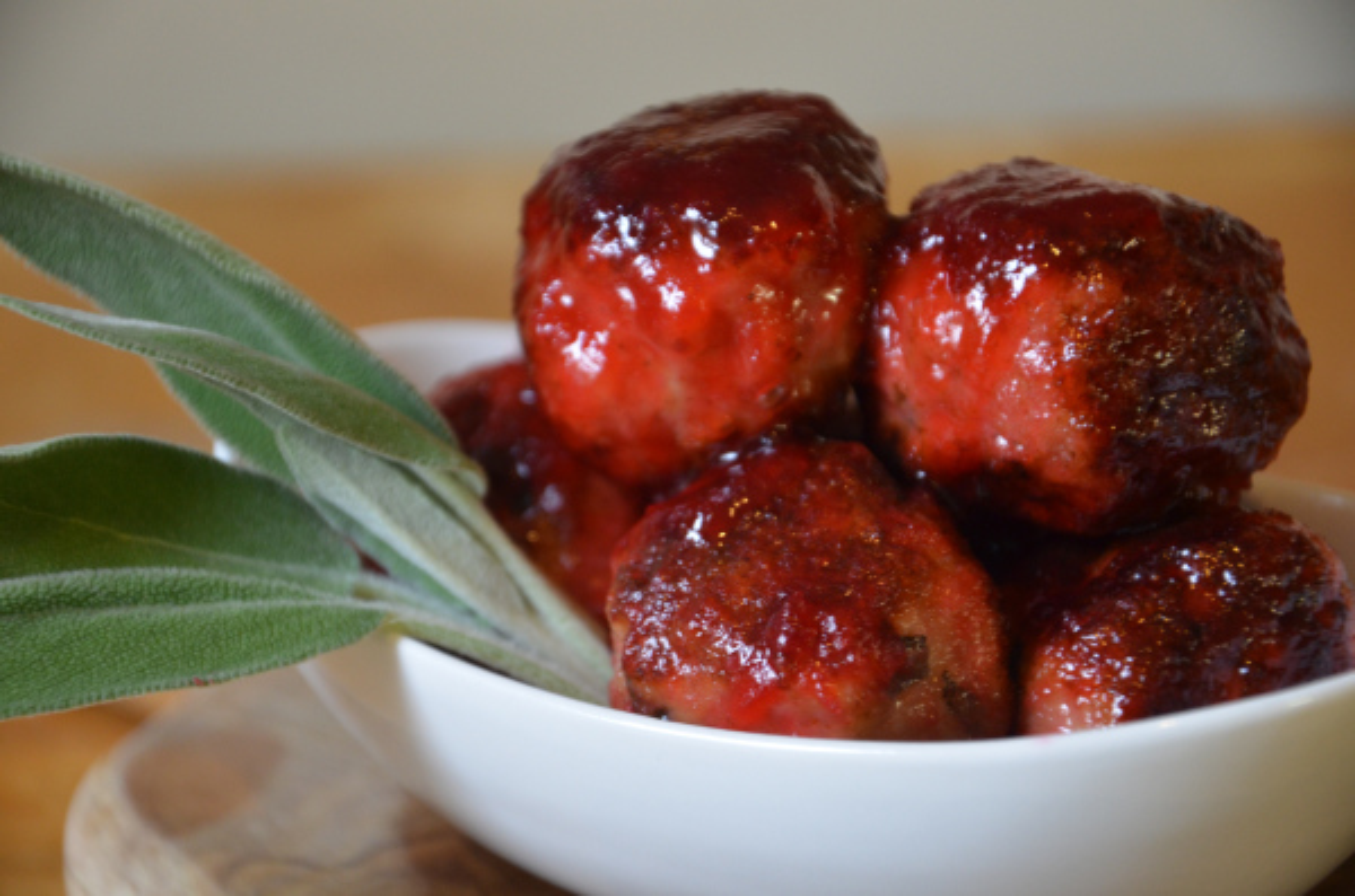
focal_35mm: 158
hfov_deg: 13.1
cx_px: 678
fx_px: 5914
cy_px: 448
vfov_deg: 8.7
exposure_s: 1/15
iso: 1000
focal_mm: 105
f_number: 5.6
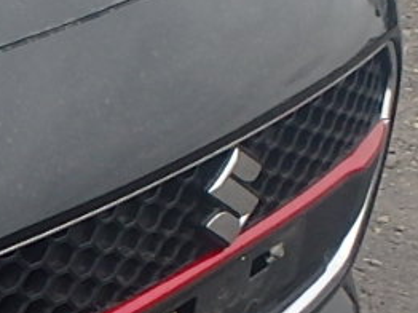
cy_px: -8
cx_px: -547
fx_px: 1858
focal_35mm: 154
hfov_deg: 11.0
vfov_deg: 9.5
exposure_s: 1/320
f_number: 3.5
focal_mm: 3.7
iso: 125
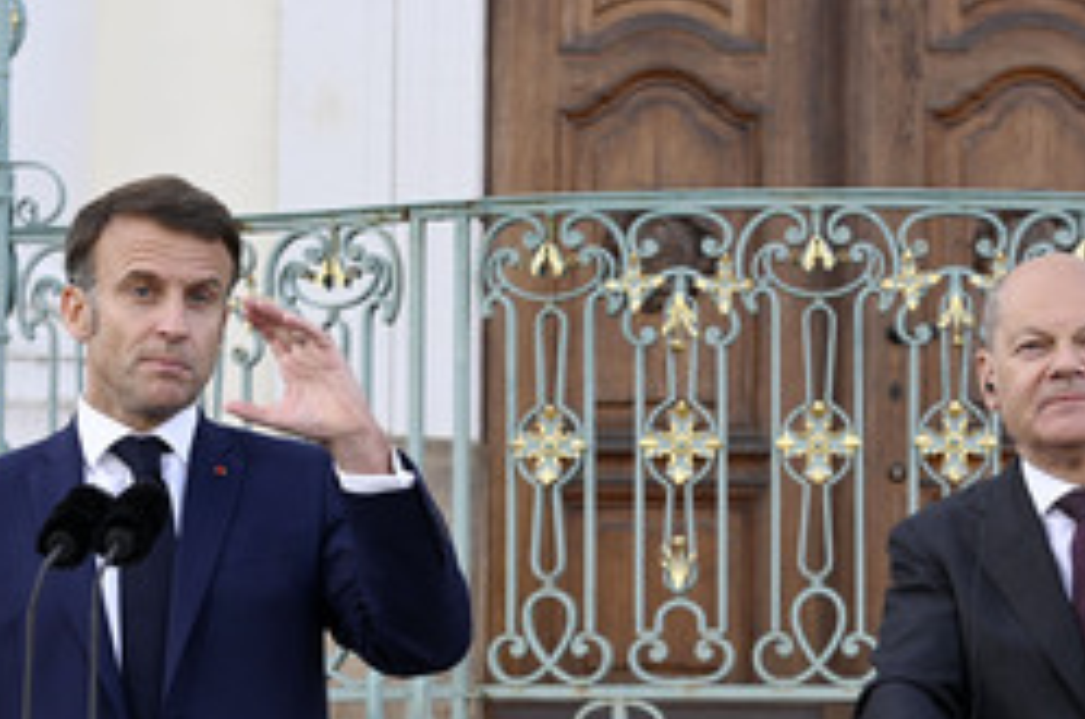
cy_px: 545
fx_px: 4091
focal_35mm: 136
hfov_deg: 15.1
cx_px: 608
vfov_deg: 10.0
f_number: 7.1
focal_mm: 75
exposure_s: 1/800
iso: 1000
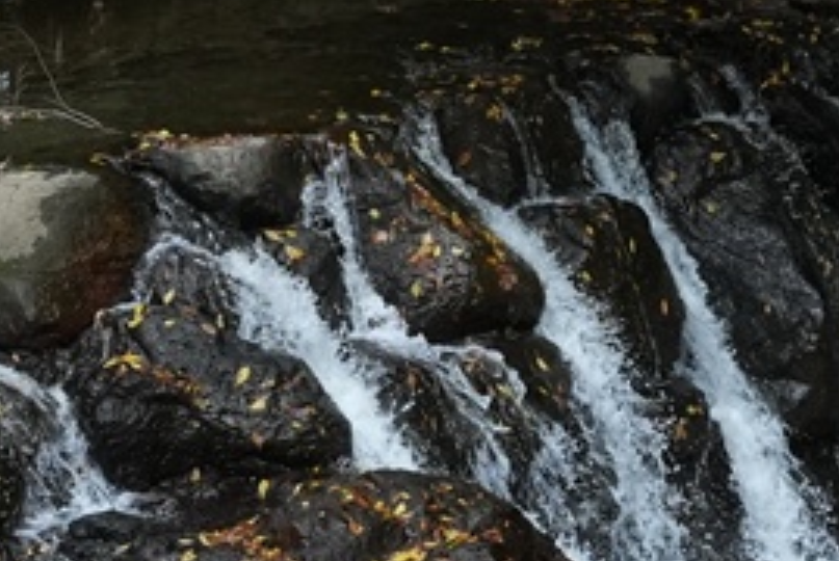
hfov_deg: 10.6
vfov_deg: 7.1
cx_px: 471
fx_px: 4526
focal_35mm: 194
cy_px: 104
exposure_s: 1/320
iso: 2500
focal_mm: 34.1
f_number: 7.1
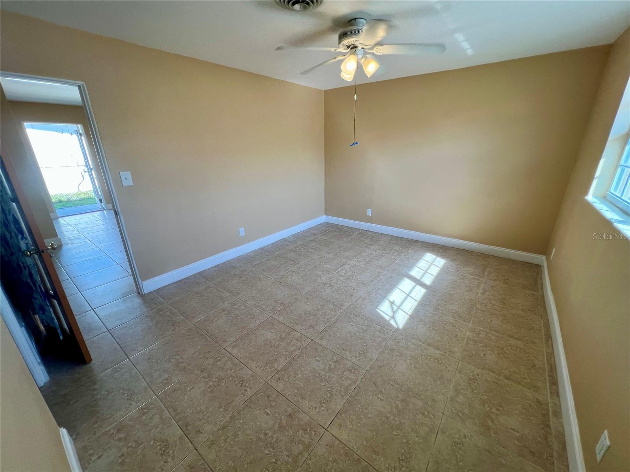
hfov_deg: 106.2
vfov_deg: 89.9
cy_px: 236
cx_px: 315
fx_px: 237
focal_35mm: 13
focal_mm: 1.57
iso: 50
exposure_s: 1/120
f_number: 1.8
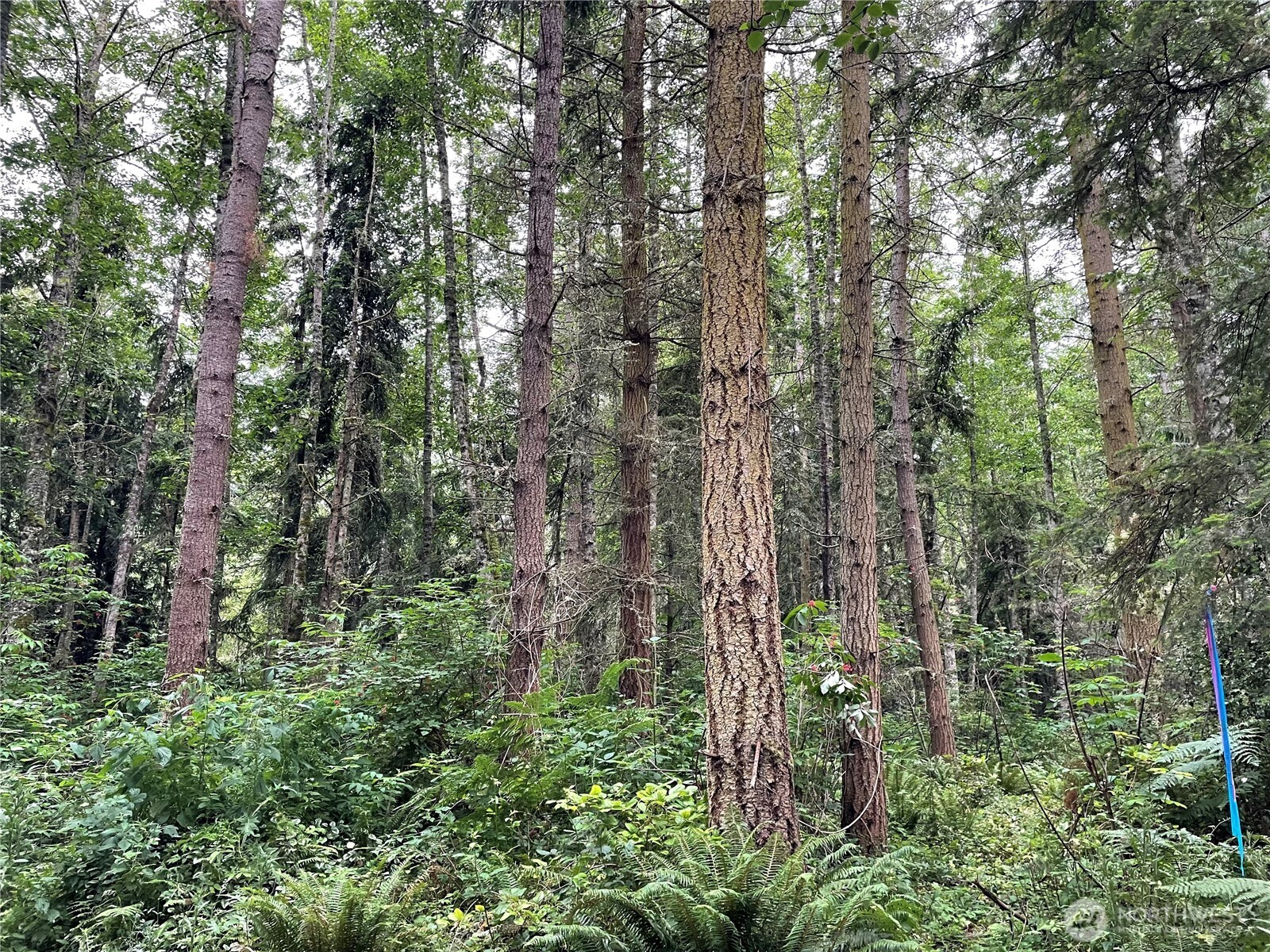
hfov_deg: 67.3
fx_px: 954
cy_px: 476
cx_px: 635
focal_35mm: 26
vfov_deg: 53.1
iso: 125
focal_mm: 4.2
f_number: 1.6
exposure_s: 1/93
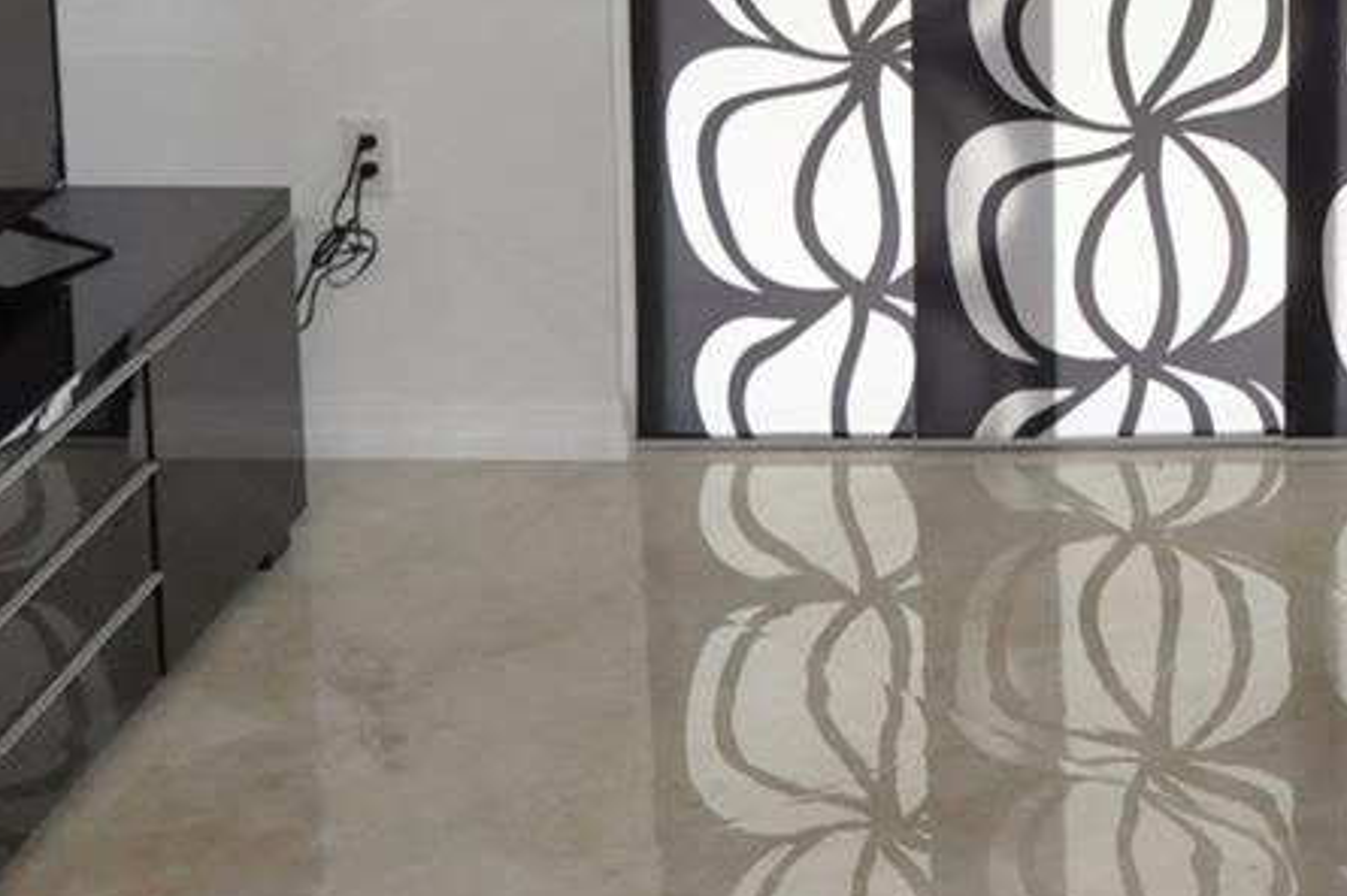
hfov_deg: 20.2
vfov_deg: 13.4
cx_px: 1450
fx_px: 3627
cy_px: -384
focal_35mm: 97
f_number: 4.5
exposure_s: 1/100
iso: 1250
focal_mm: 18
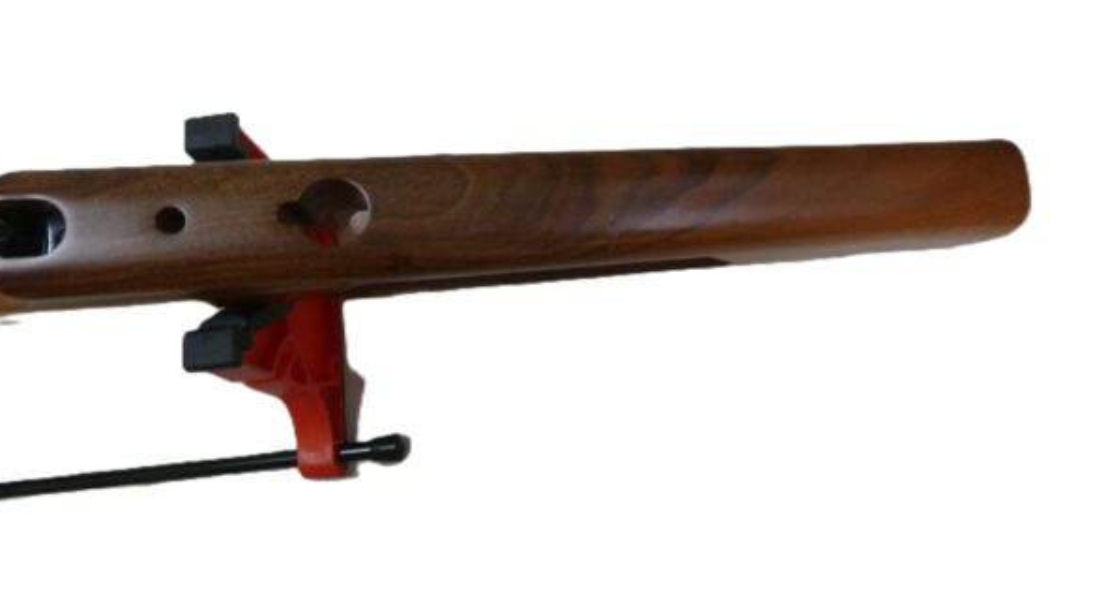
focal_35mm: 28
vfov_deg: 41.5
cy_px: 305
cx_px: 533
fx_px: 811
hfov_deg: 67.9
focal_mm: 4.1
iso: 320
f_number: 3.3
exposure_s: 1/30
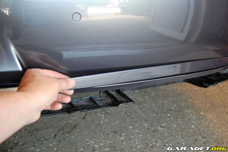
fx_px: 285
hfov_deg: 43.6
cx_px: 114
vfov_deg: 29.8
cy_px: 76
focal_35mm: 45
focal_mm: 30
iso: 400
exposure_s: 1/50
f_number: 4.2
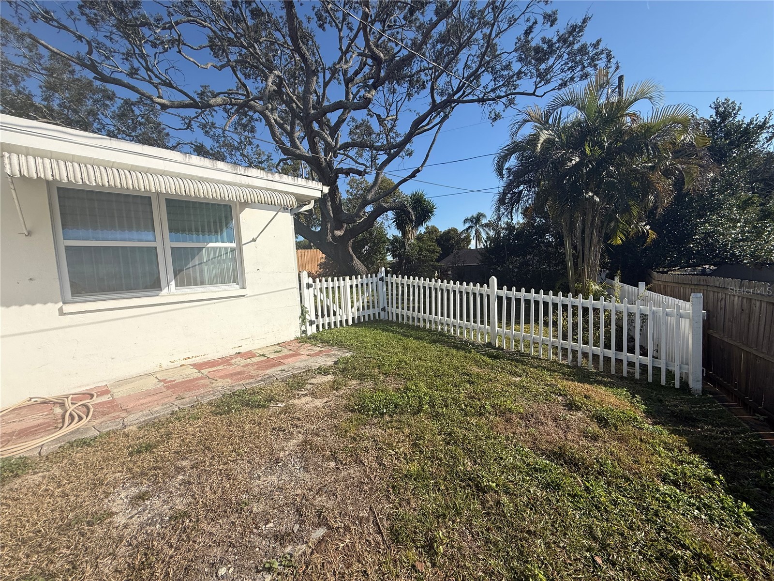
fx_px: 313
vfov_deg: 85.7
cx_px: 387
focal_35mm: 14
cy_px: 290
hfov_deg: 102.1
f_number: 2.2
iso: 50
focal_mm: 2.22
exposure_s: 1/2976
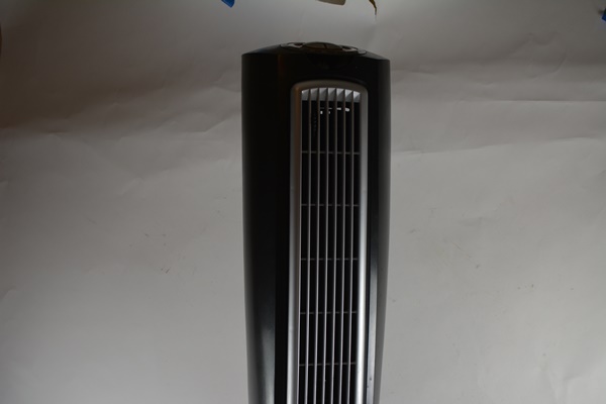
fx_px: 606
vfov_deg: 36.9
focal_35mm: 36
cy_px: 202
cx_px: 303
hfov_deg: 53.1
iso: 280
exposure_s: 1/125
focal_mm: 24
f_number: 5.6
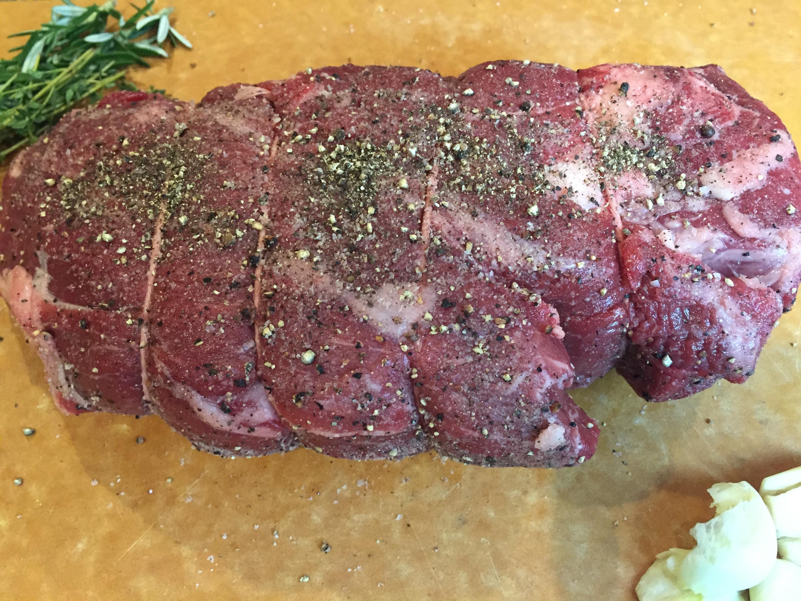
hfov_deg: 61.7
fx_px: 671
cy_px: 300
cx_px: 400
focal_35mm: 29
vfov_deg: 48.2
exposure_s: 1/30
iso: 250
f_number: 2.2
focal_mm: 4.15
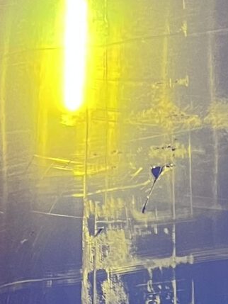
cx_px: 340
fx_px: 1361
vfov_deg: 12.6
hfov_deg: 9.3
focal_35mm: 155
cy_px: 316
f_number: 1.6
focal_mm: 5.1
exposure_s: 1/50
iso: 320
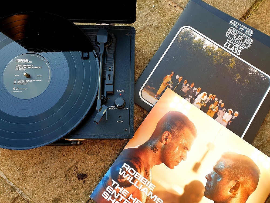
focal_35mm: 26
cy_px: 102
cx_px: 135
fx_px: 203
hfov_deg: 67.3
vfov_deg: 53.1
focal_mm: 4.3
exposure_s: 1/120
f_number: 2.4
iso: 50
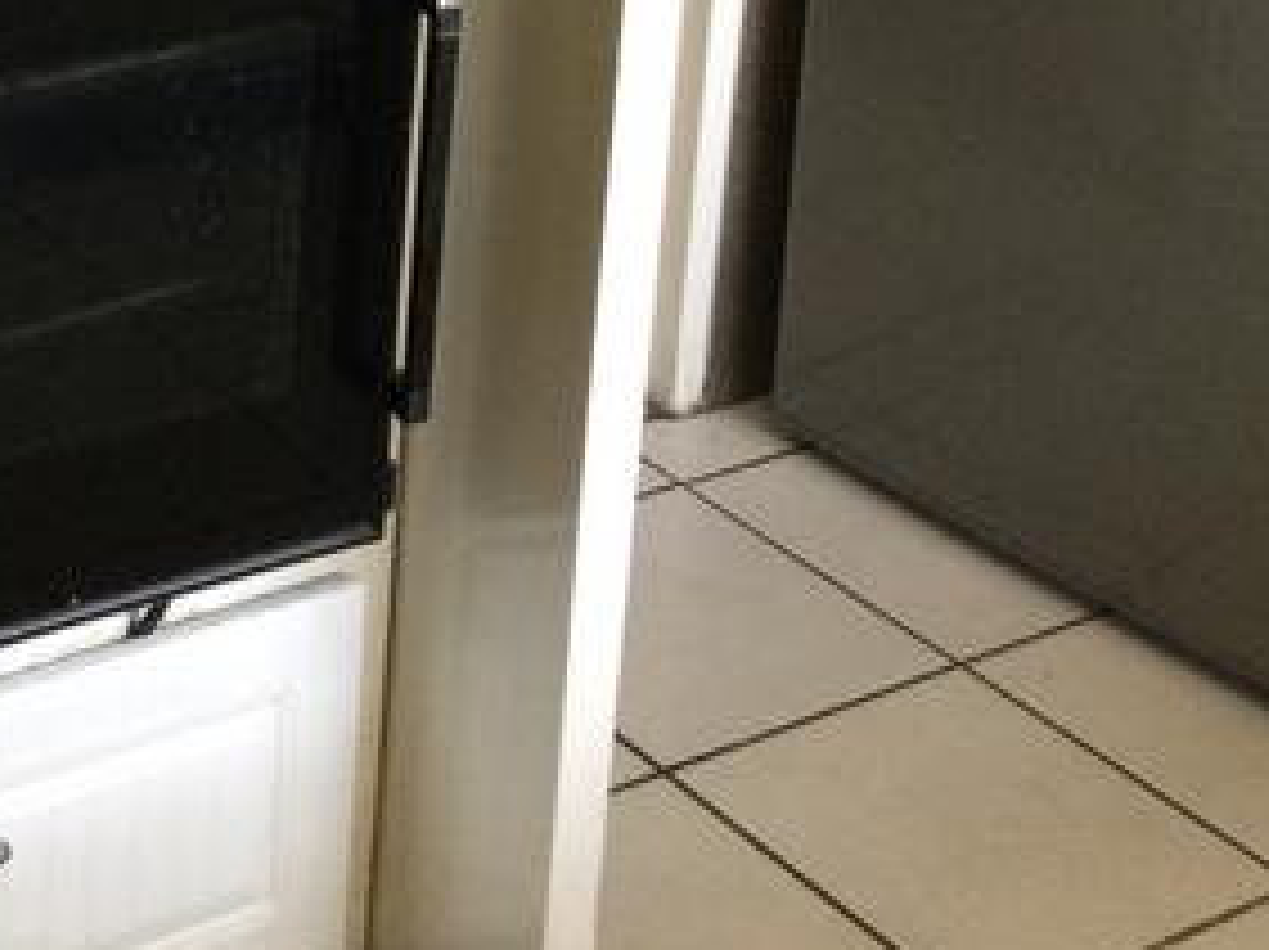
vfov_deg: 15.9
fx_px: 3223
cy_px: -279
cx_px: -274
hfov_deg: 20.7
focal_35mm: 88
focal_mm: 3.3
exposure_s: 1/33
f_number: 2.4
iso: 80
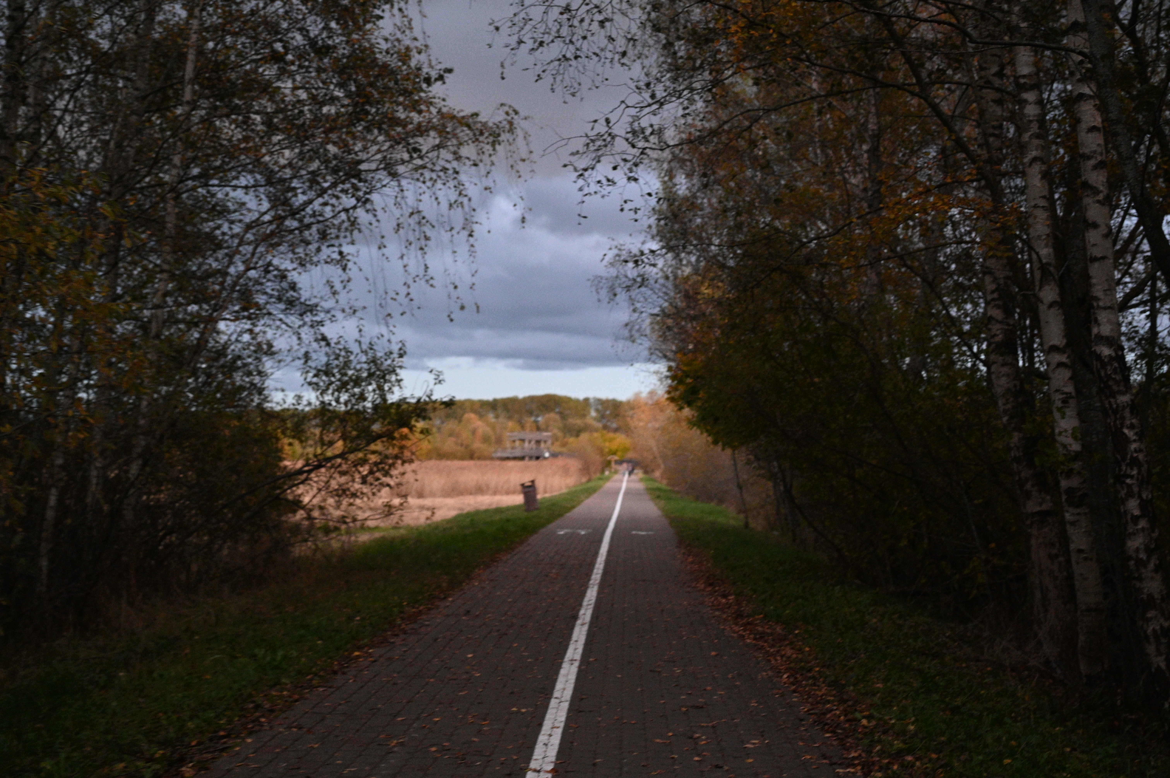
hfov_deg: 41.1
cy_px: 389
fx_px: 1559
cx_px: 585
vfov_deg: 28.0
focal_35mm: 48
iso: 7200
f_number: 4
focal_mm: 48
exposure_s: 1/100
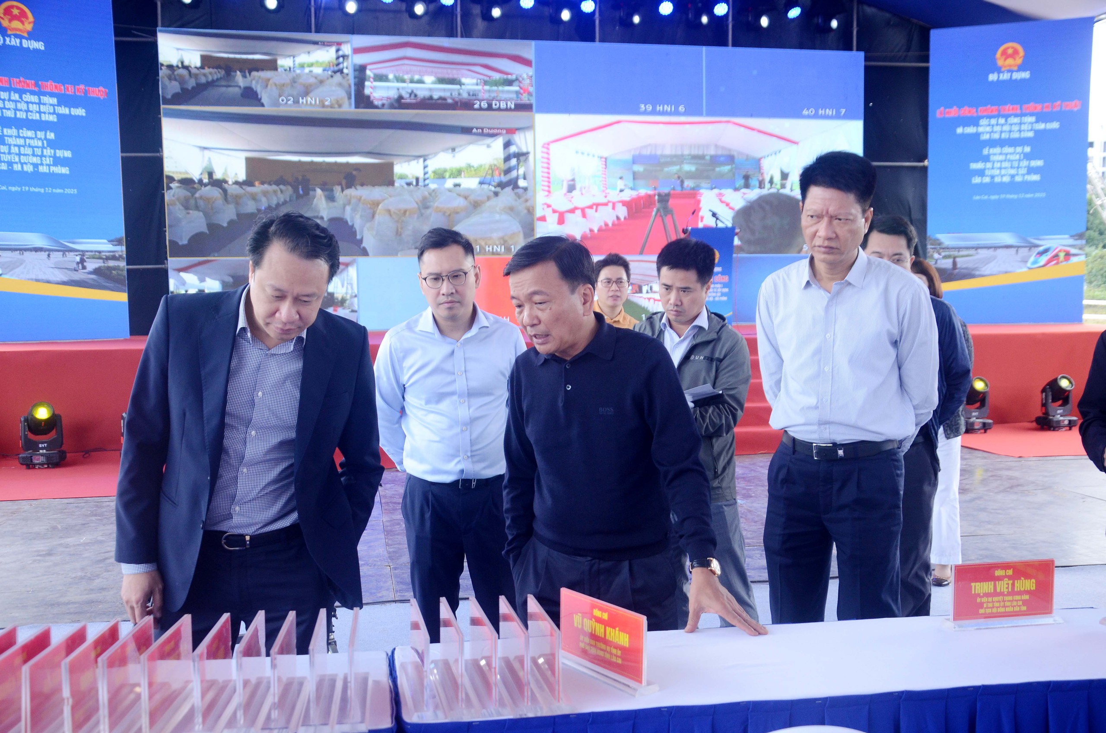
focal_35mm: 36
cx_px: 553
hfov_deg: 53.2
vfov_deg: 36.7
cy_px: 366
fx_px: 1104
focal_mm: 24
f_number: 5
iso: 800
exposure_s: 1/250
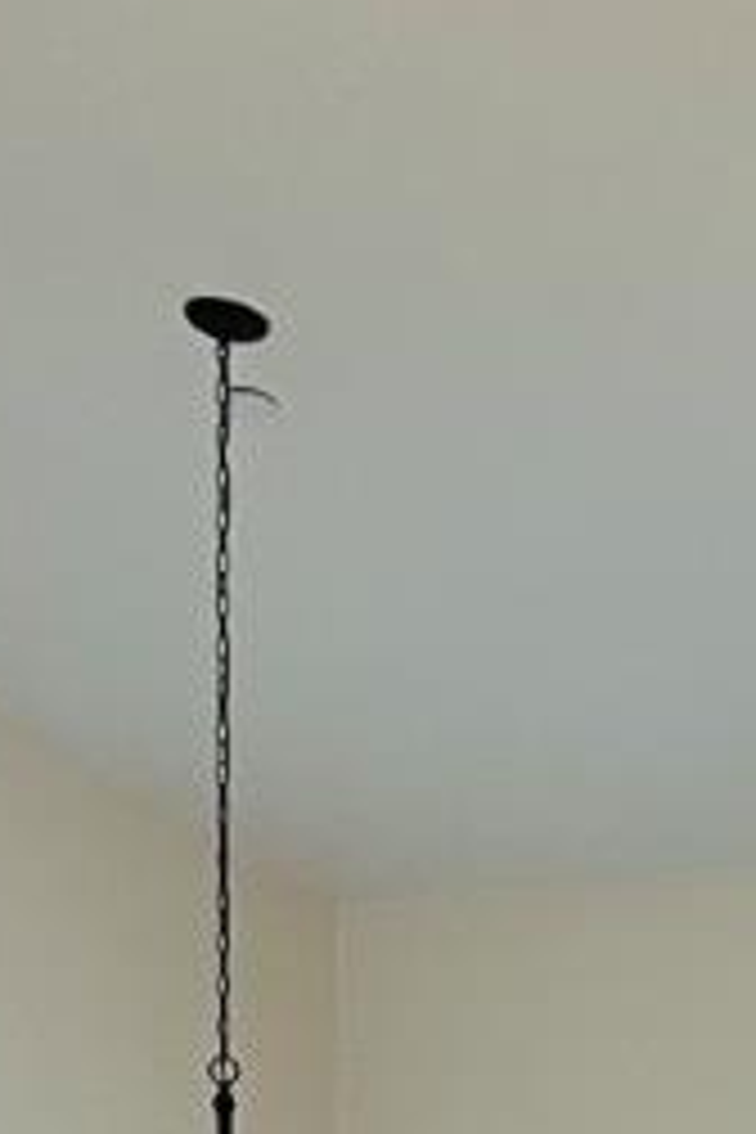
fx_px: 5071
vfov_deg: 11.7
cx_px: 1440
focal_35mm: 161
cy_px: 2095
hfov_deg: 8.2
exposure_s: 1/60
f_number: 1.6
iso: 160
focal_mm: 5.1
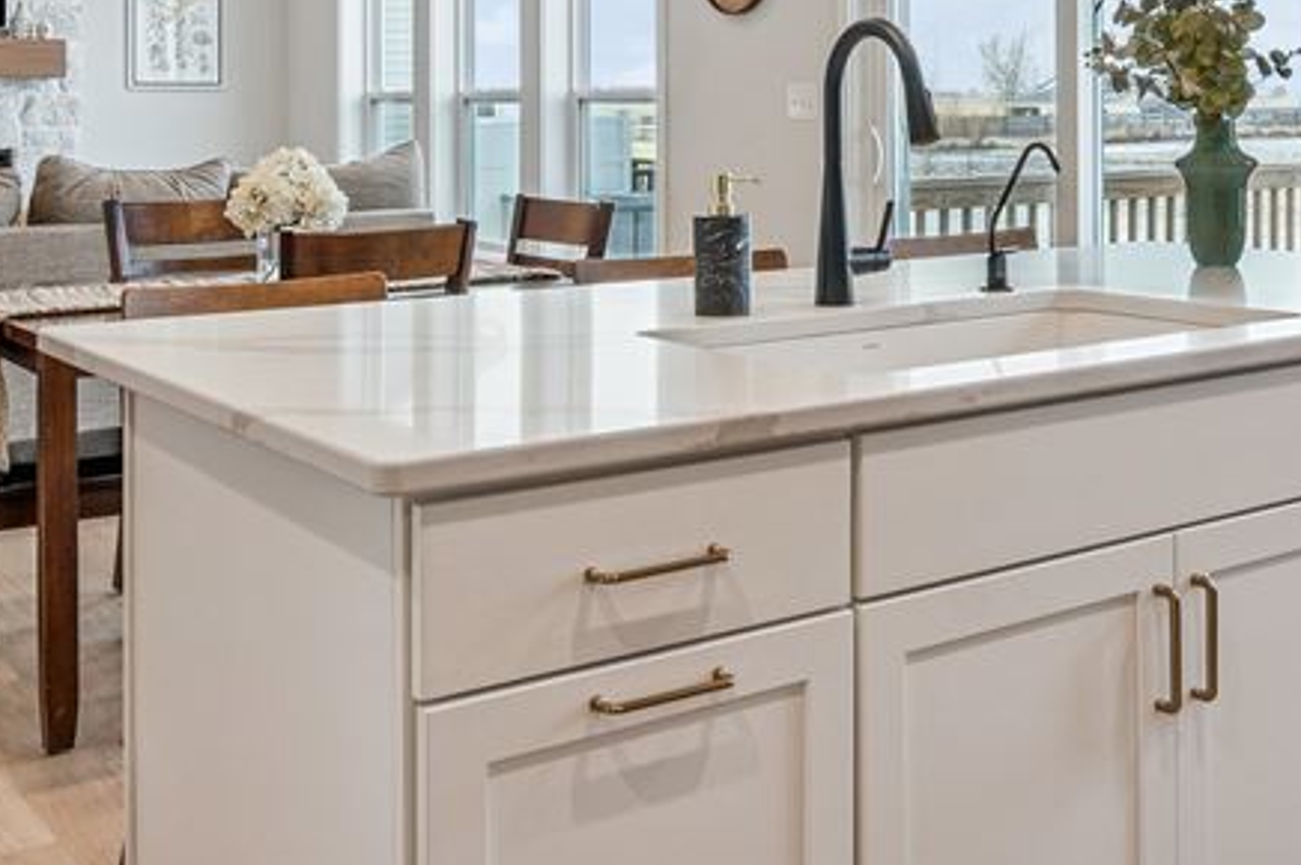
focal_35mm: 47
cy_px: 4
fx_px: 1697
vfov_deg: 27.0
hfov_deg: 41.7
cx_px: 791
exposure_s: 1/60
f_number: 8
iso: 400
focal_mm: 16
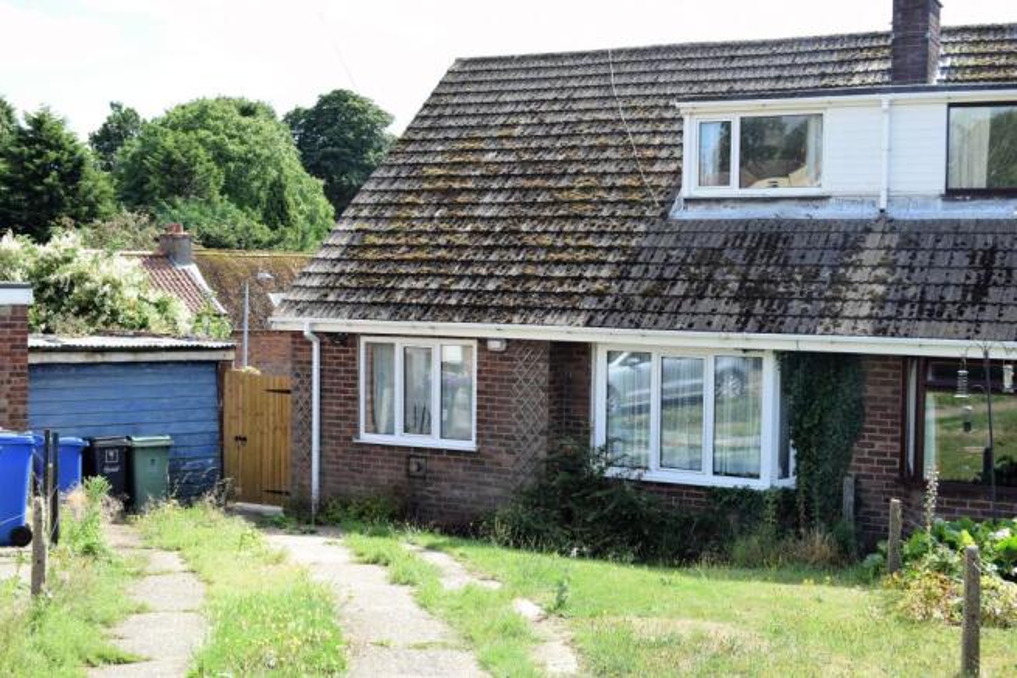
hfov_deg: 42.3
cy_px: 339
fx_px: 1314
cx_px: 508
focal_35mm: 46
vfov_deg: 29.0
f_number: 8
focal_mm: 31
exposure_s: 1/250
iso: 220
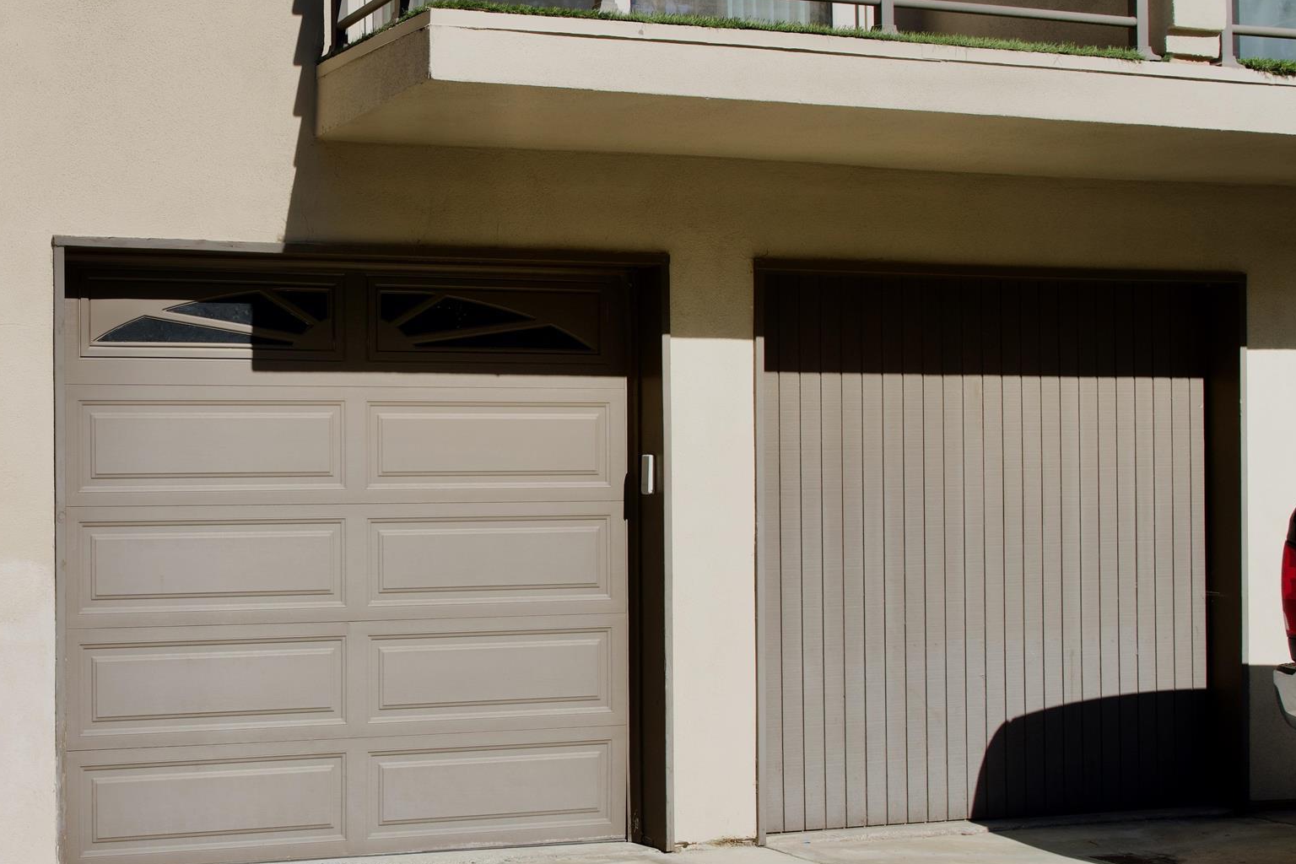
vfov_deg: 28.0
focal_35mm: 48
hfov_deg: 40.5
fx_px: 1728
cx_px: 408
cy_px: 329
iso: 100
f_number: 8
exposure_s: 1/320
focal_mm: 24
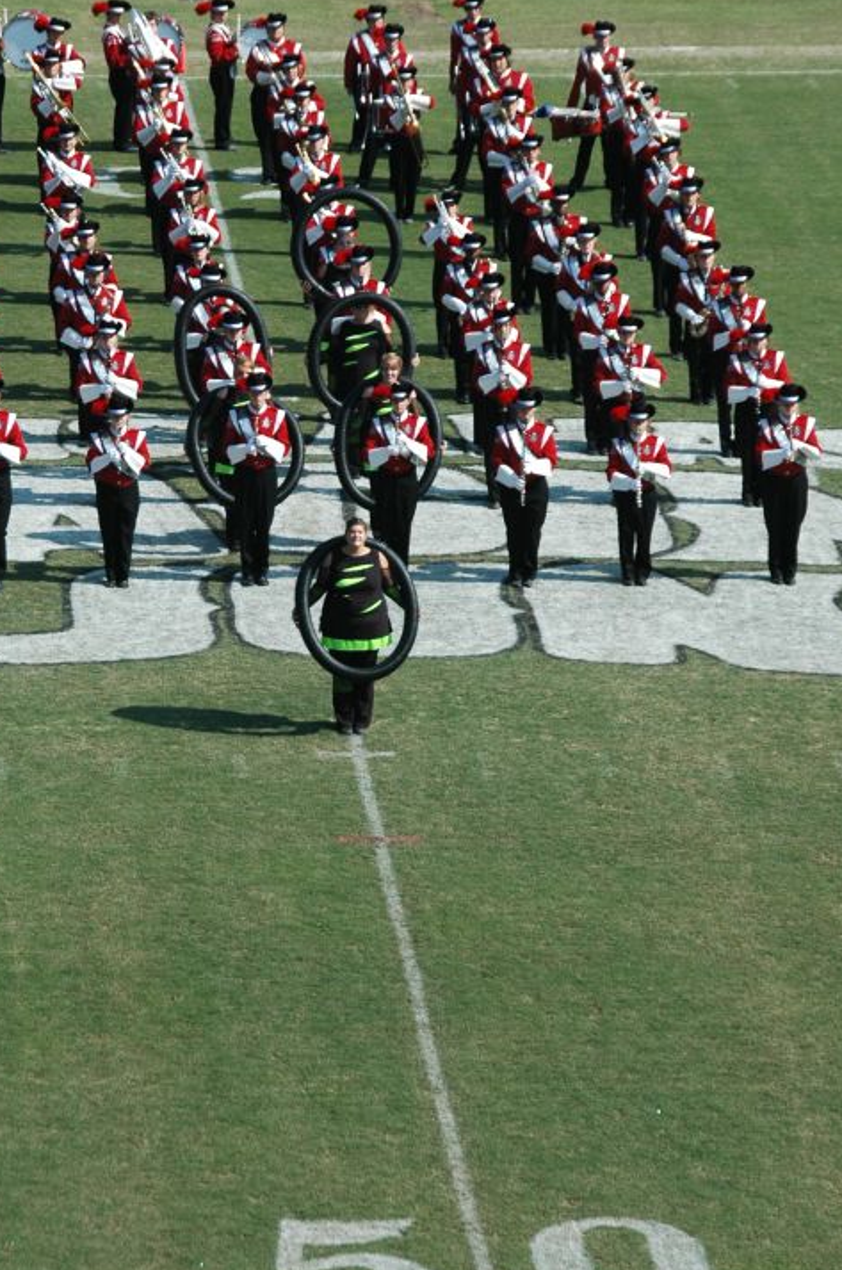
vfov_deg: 10.1
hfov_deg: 6.7
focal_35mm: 205
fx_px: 7206
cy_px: 579
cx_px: 296
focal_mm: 95
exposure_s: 1/640
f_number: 6.3
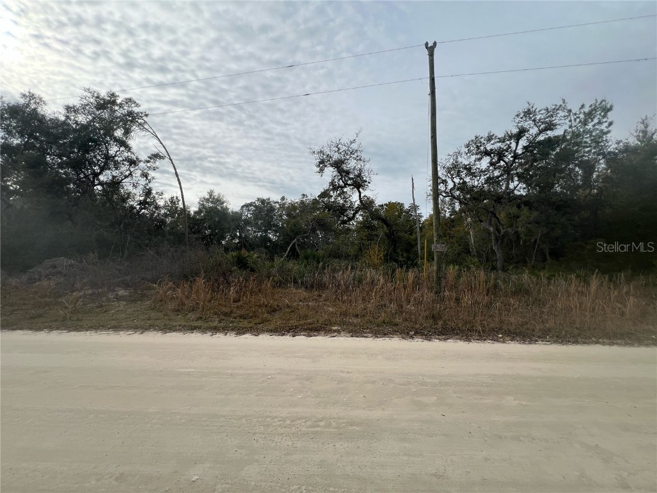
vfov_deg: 89.9
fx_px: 247
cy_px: 246
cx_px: 328
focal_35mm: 13
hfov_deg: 106.2
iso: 32
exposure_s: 1/1393
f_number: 1.8
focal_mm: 1.57
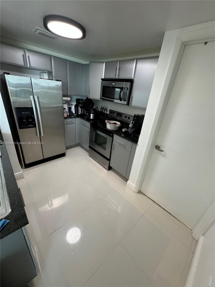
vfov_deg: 102.1
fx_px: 116
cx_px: 108
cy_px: 144
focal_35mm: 14
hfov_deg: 85.7
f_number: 2.2
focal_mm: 2.22
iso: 320
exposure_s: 1/120
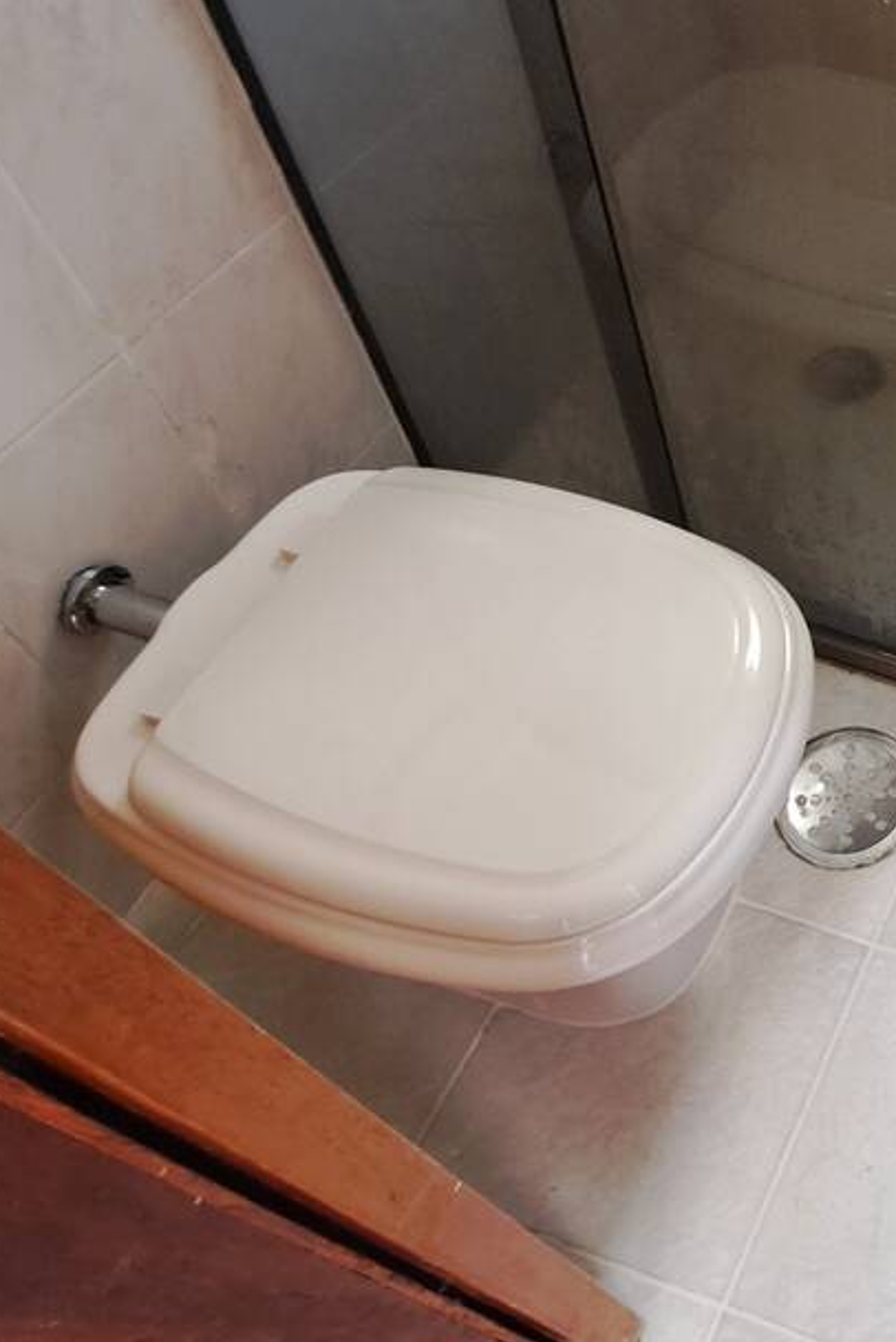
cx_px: 1152
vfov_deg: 56.5
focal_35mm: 32
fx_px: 1193
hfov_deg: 31.9
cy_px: 380
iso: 250
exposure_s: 1/24
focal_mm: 1.74
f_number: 2.2
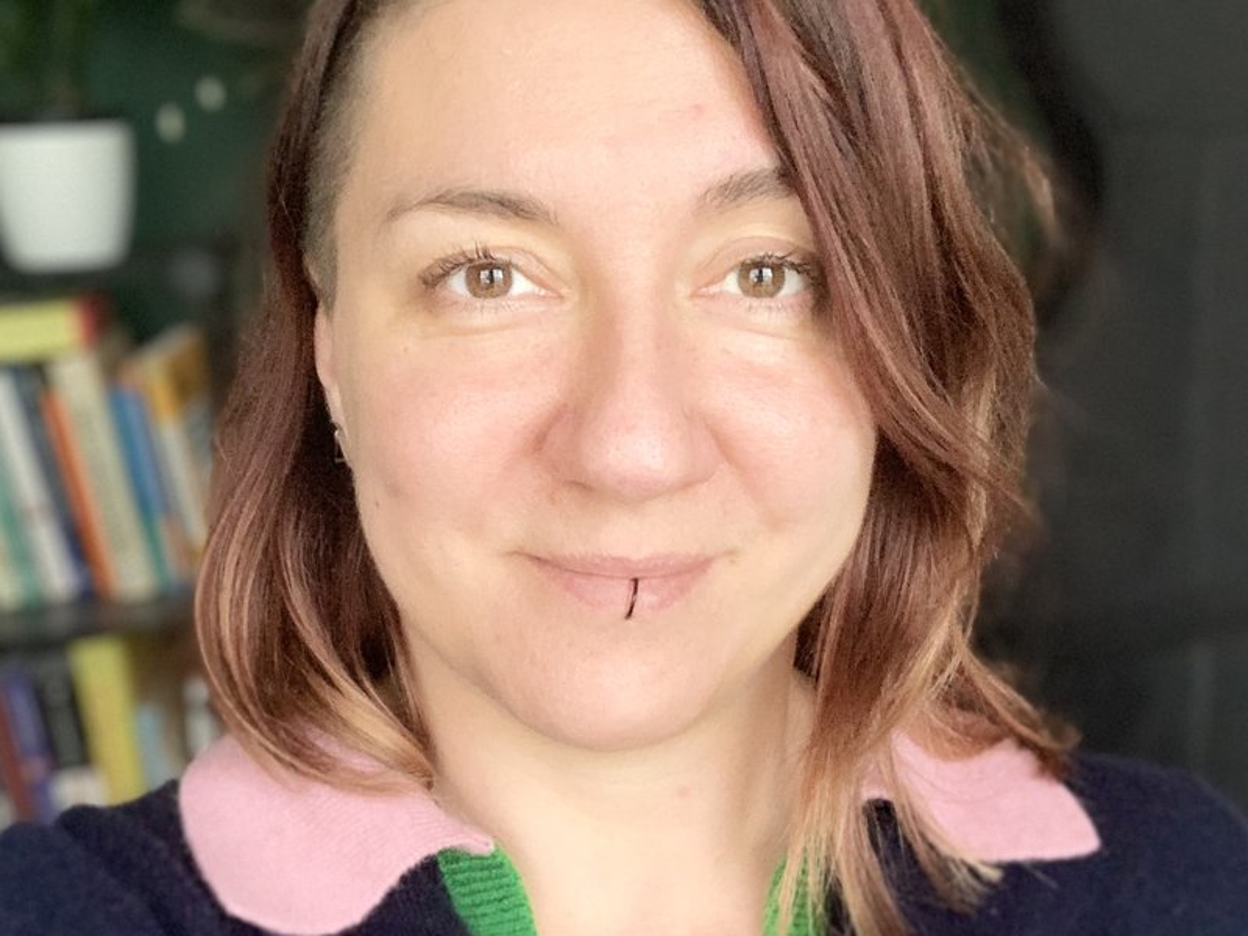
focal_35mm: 32
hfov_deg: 56.8
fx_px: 1154
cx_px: 624
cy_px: 468
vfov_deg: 44.2
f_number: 2.2
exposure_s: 1/44
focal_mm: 2.87
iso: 320
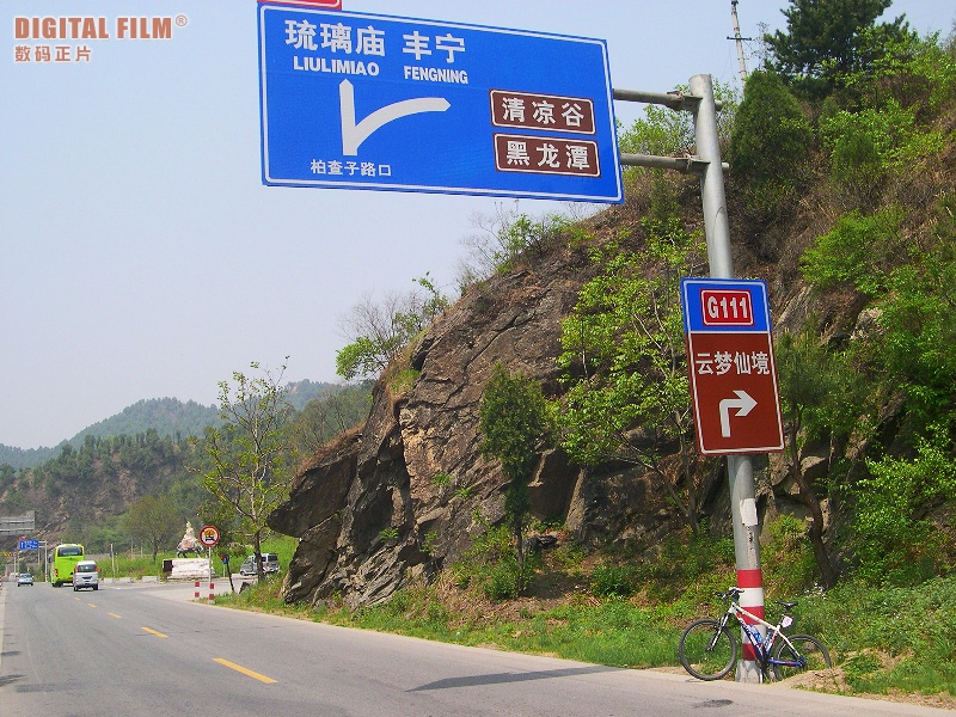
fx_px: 1049
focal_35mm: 38
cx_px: 478
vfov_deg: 37.7
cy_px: 358
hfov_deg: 49.0
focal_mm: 8
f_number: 7.6
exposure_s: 1/148
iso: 100
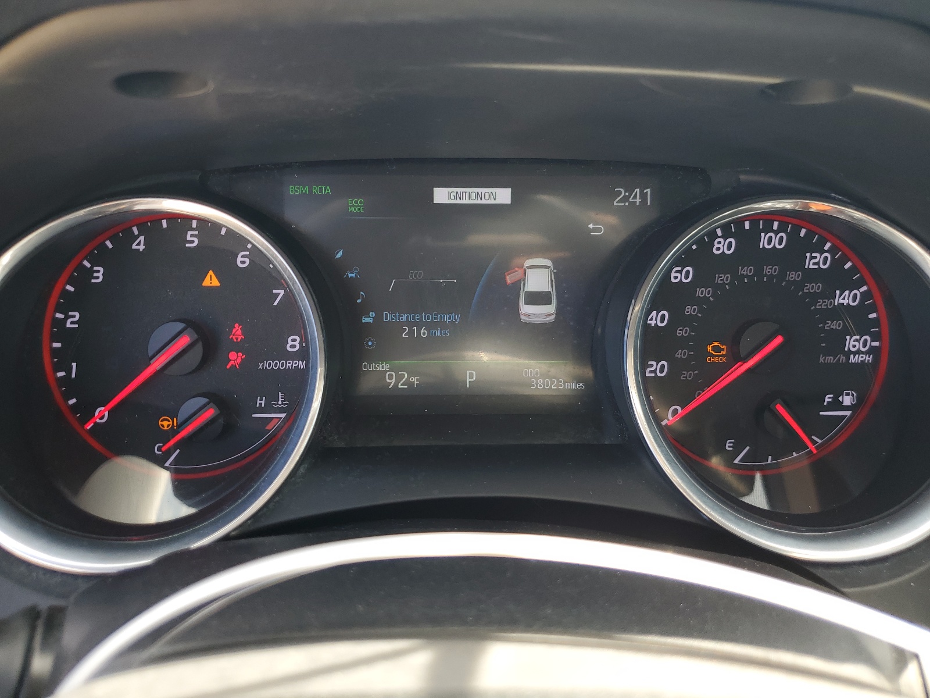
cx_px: 465
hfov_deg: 67.3
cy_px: 349
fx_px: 699
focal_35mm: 26
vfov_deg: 53.1
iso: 50
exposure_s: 1/120
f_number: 1.5
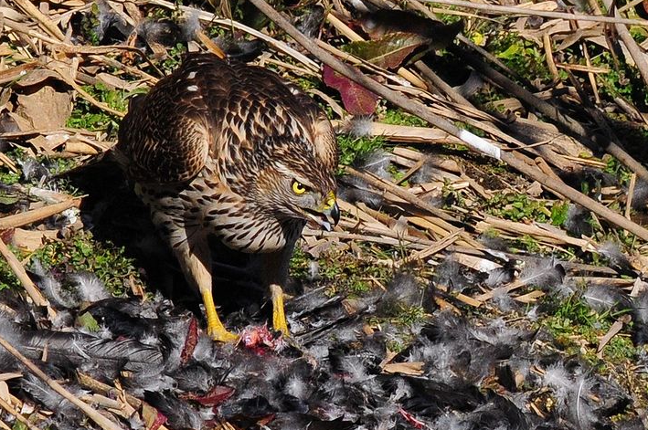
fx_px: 10266
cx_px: 292
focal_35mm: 571
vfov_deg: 2.4
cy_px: 234
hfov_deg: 3.6
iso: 800
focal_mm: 300
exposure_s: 1/2500
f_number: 8
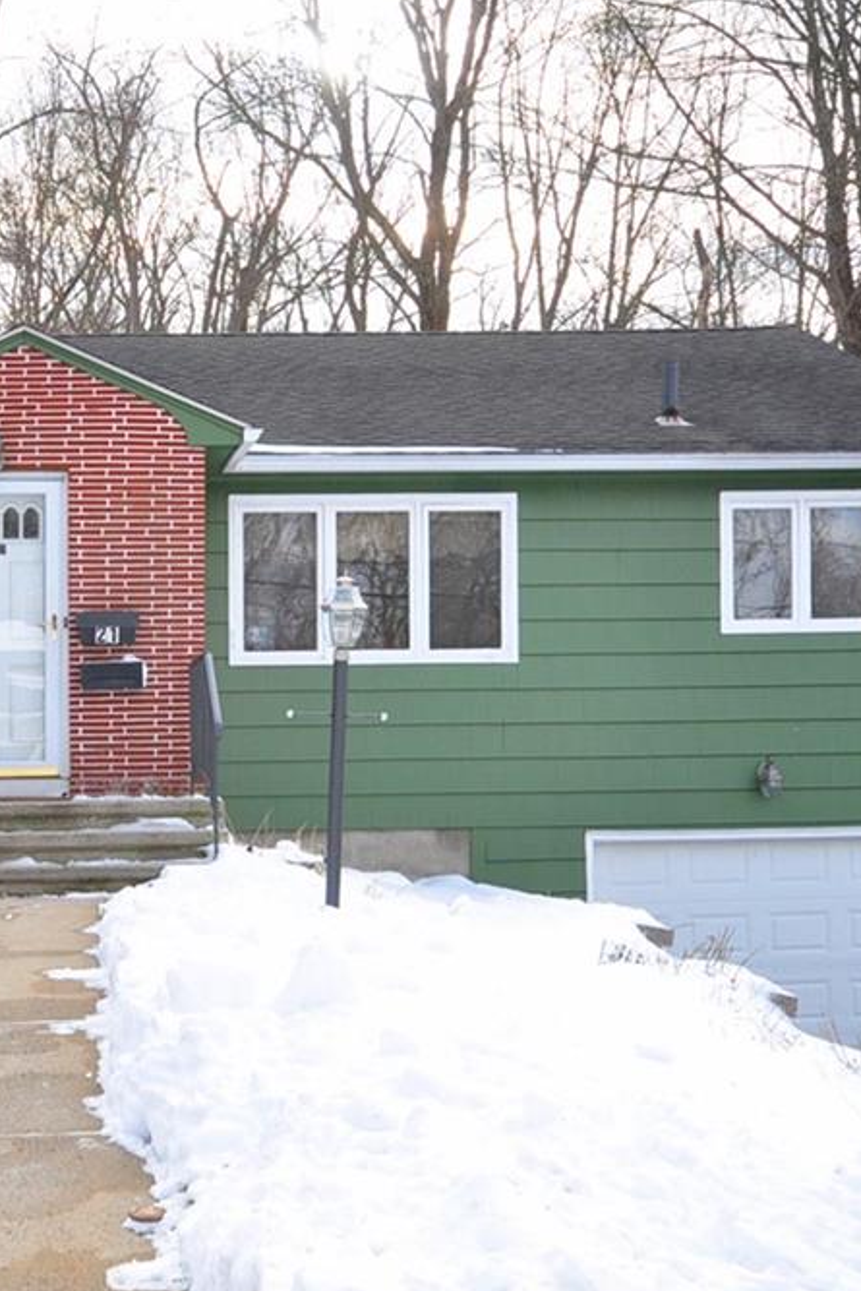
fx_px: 1649
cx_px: 135
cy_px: 648
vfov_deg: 42.7
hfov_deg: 28.4
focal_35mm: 46
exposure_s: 1/250
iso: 400
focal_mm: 20
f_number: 7.1
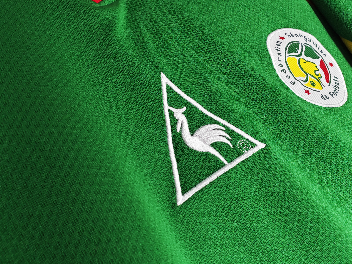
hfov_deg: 73.9
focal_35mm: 23
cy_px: 132
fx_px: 234
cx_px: 176
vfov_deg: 58.9
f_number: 2.2
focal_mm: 2.59
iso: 77
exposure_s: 1/60
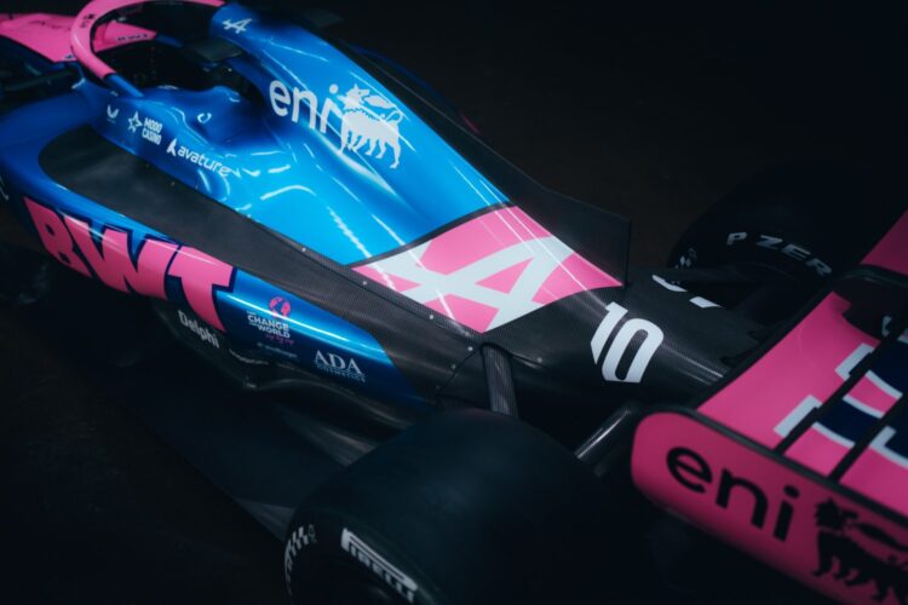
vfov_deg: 37.9
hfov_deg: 54.4
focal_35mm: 35
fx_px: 883
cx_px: 454
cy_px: 302
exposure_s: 1/25
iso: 250
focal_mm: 35
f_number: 1.8
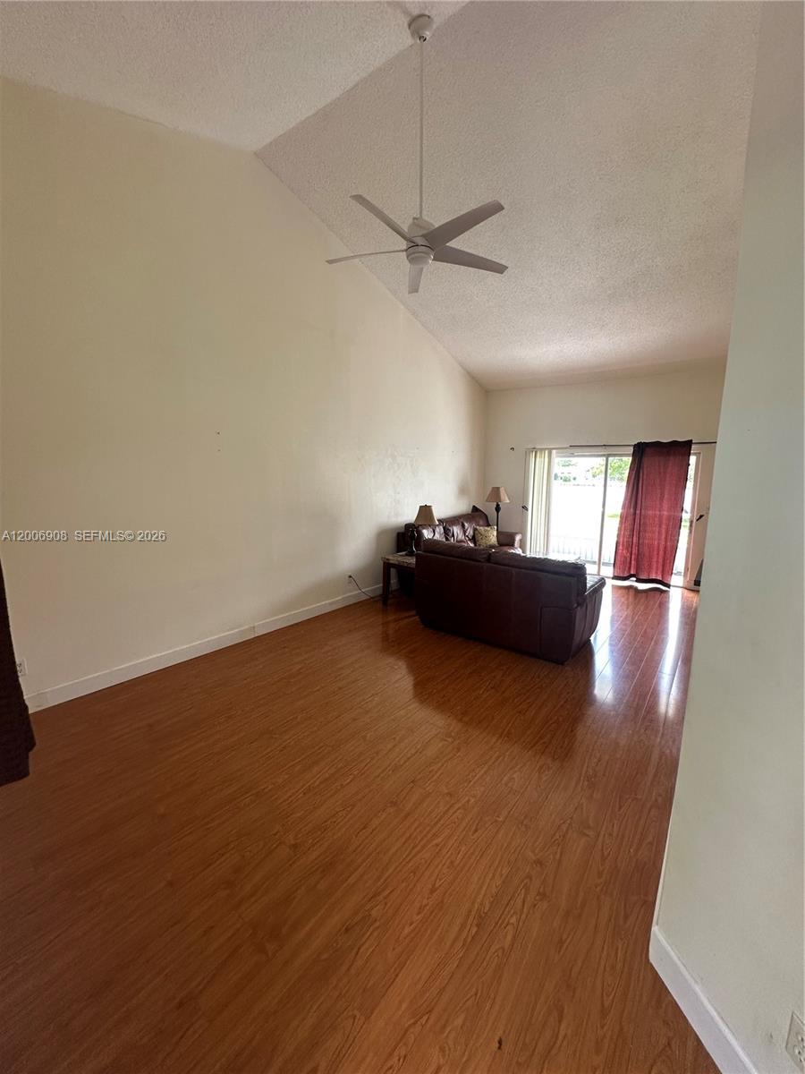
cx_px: 402
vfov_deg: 102.1
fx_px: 434
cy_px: 537
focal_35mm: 14
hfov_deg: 85.7
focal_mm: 2.22
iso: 125
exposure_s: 1/99
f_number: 2.2
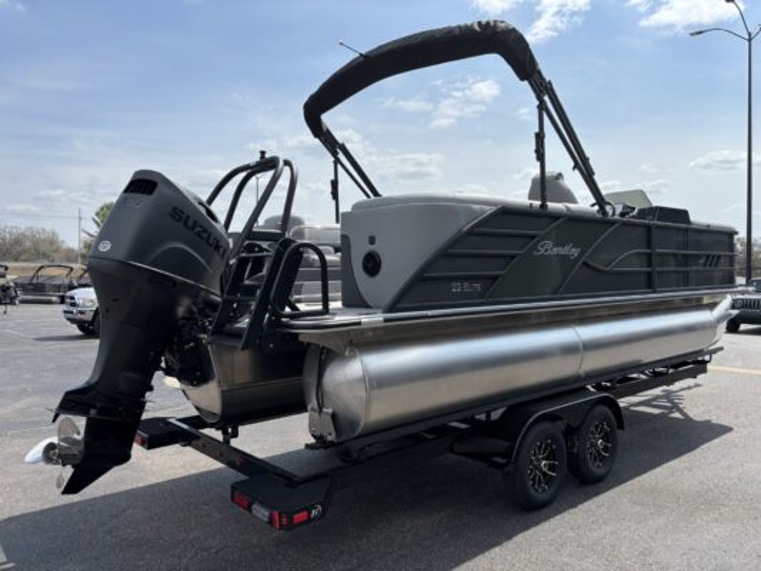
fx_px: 572
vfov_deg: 53.1
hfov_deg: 67.3
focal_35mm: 26
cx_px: 380
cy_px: 286
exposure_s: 1/5076
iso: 50
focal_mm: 5.96
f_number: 1.6
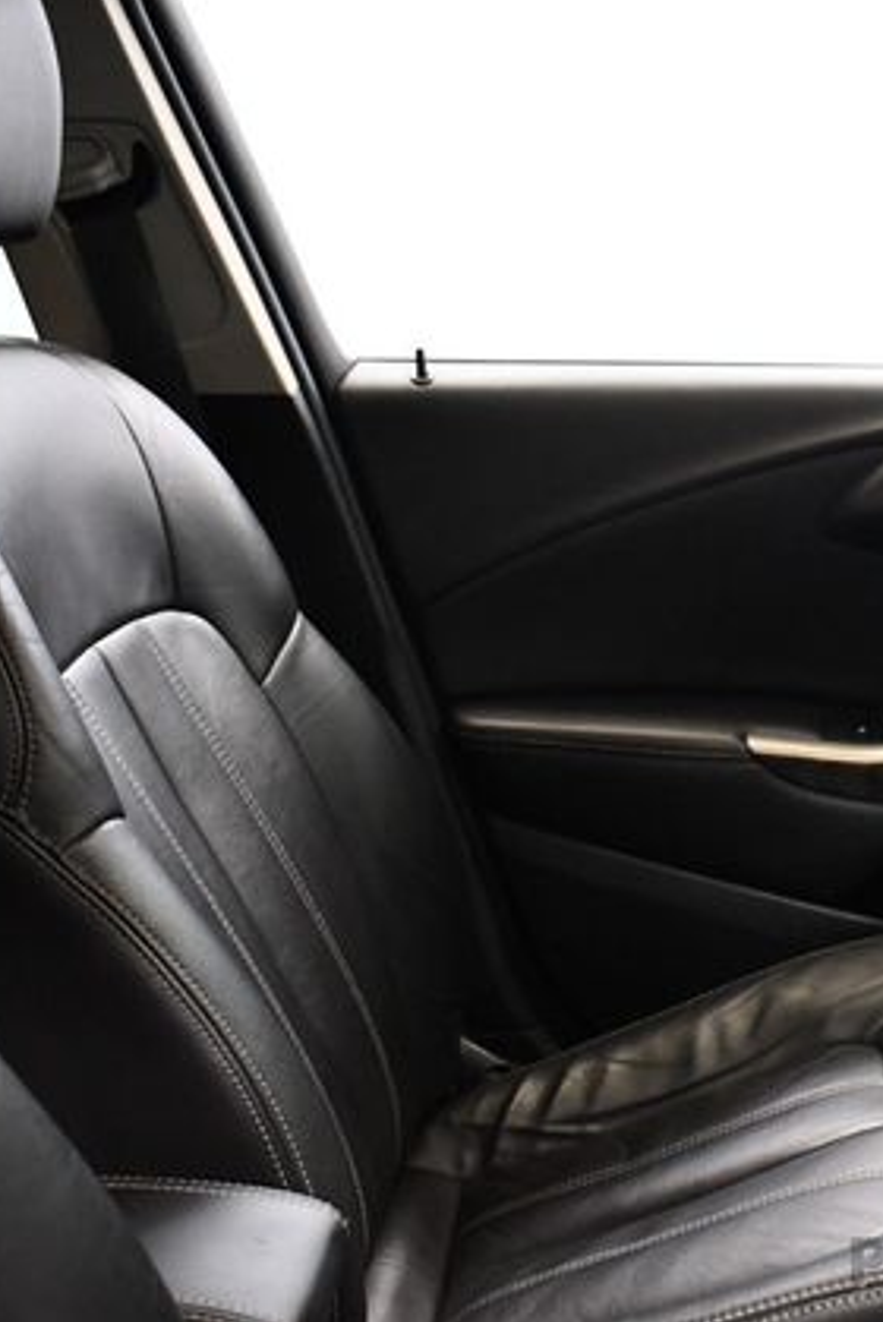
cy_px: 650
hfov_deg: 23.9
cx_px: 814
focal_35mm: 55
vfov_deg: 36.2
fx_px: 2020
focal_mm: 18
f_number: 3.5
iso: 3200
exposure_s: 1/80
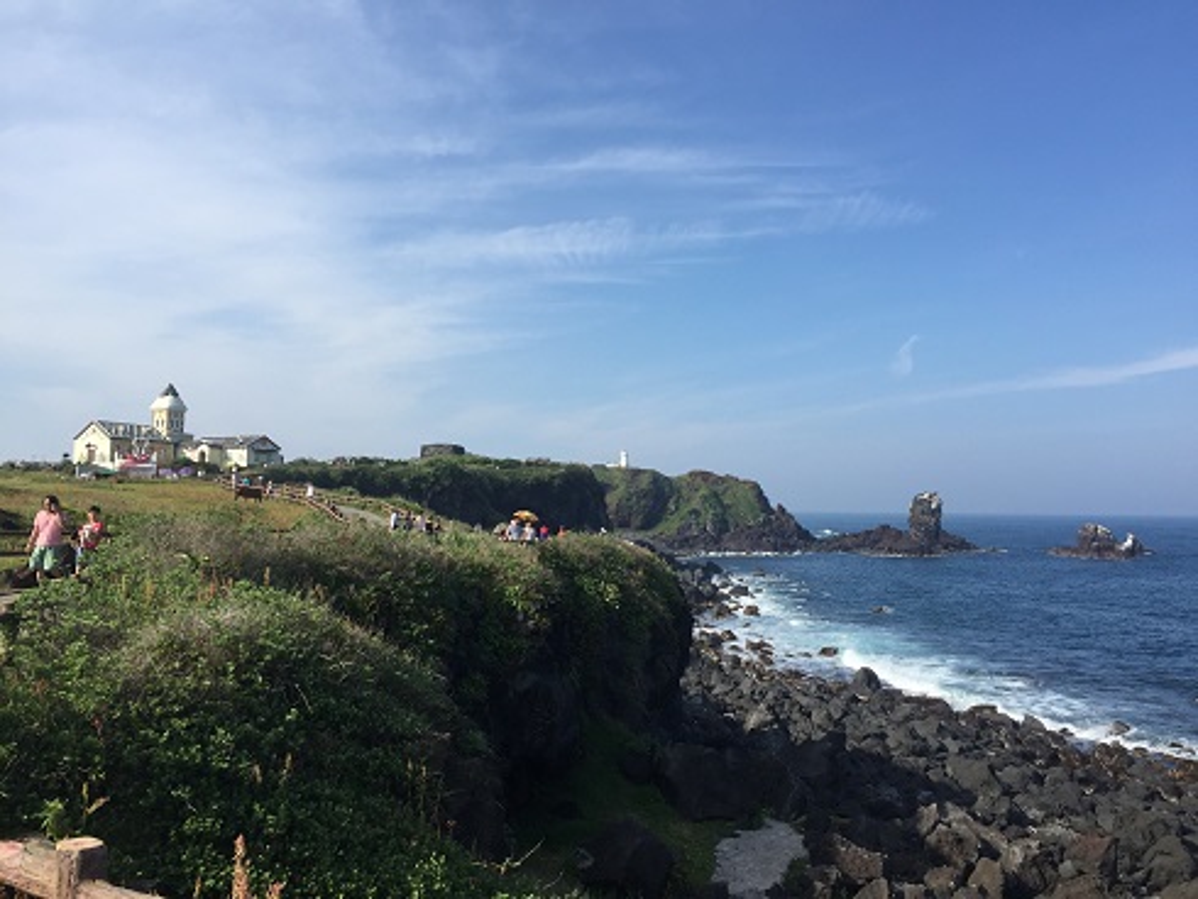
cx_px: 599
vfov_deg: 48.3
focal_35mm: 29
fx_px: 1004
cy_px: 450
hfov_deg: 61.6
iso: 32
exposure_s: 1/1883
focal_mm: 4.15
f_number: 2.2
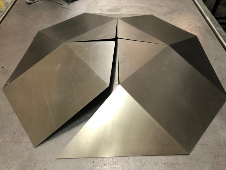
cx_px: 113
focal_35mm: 28
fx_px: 183
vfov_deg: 49.8
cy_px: 85
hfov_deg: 63.4
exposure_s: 1/17
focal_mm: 3.99
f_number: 1.8
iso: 80
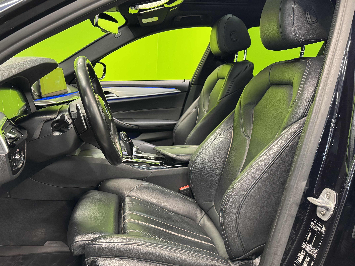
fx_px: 328
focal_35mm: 32
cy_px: 137
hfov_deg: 56.4
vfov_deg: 44.2
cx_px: 141
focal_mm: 6.76
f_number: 1.78
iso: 640
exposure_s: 1/50
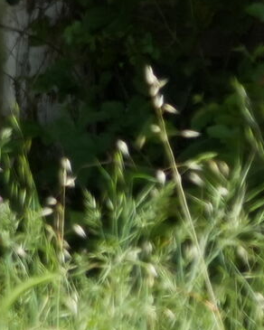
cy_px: -483
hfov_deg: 1.0
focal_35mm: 1576
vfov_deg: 1.2
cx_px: -1082
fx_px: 15392
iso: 500
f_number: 5.6
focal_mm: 142
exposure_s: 1/800
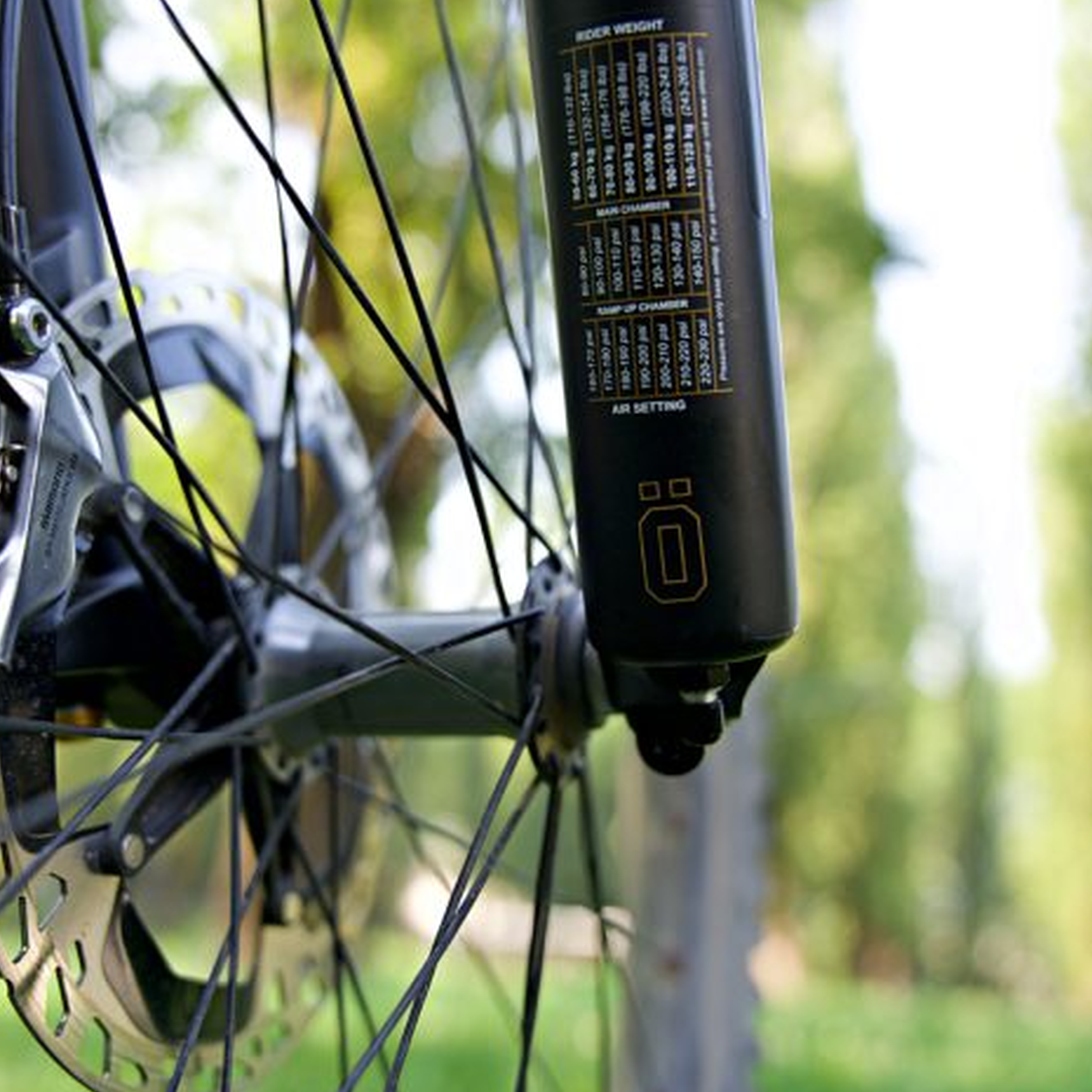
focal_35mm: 37
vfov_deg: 44.9
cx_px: 505
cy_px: 535
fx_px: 1321
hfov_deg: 44.9
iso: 100
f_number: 2.8
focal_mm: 27
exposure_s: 1/125
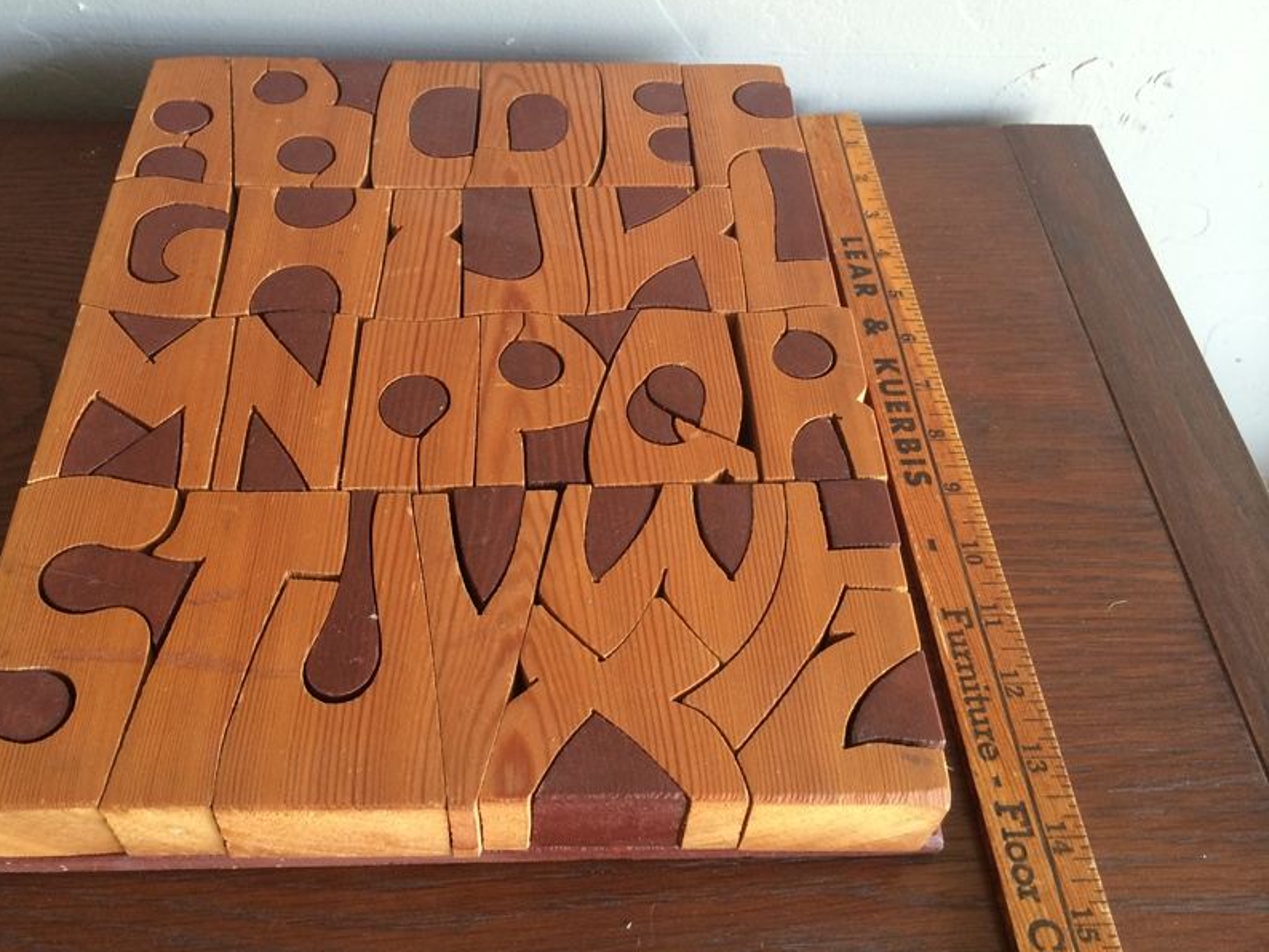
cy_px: 430
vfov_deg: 41.8
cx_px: 558
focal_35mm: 34
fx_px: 1247
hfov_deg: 53.8
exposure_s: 1/30
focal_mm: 4.12
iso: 100
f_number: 2.2
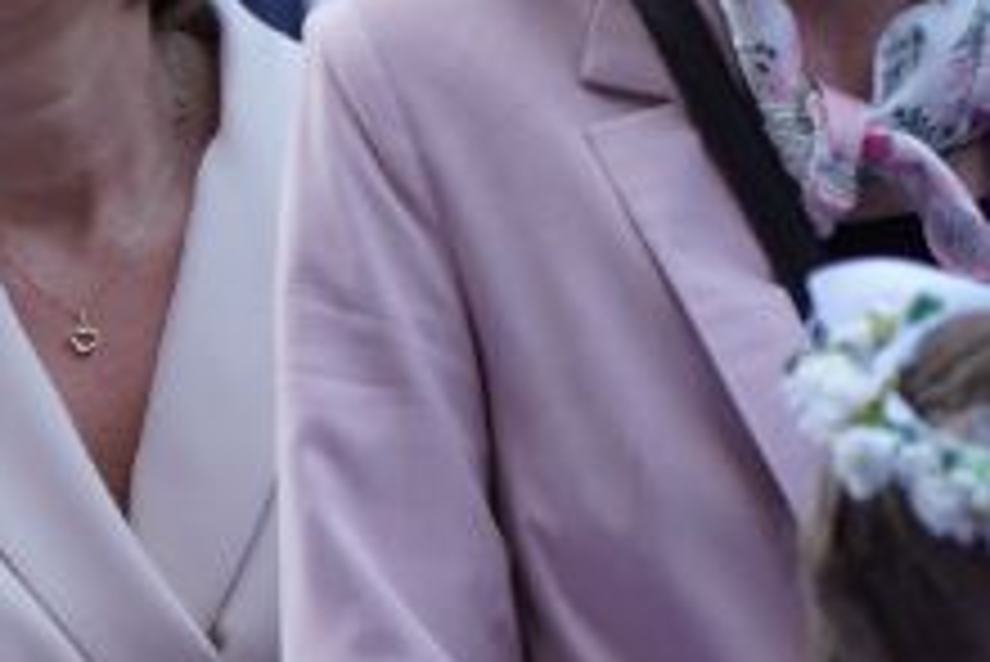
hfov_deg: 3.6
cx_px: -1431
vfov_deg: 2.4
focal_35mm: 566
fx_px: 15575
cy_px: 471
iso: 125
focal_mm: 96
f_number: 4
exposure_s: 1/100
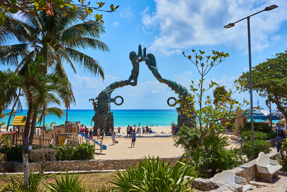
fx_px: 279
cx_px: 144
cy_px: 96
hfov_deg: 54.4
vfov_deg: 37.9
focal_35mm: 35
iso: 100
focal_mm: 35
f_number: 8
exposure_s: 1/400
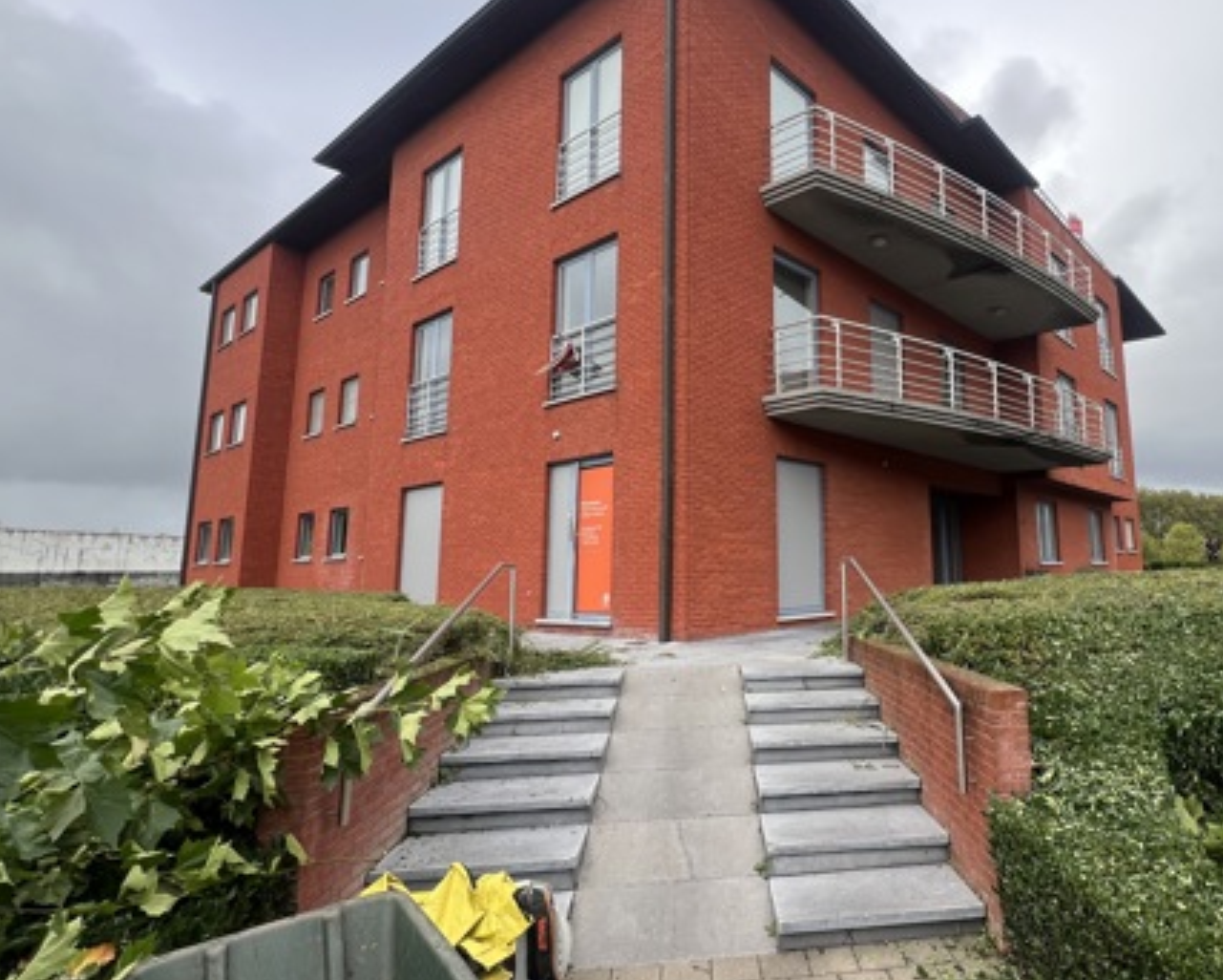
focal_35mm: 19
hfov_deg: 81.1
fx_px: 688
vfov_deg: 70.8
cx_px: 791
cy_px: 450
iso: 32
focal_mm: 1.57
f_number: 1.8
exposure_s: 1/342
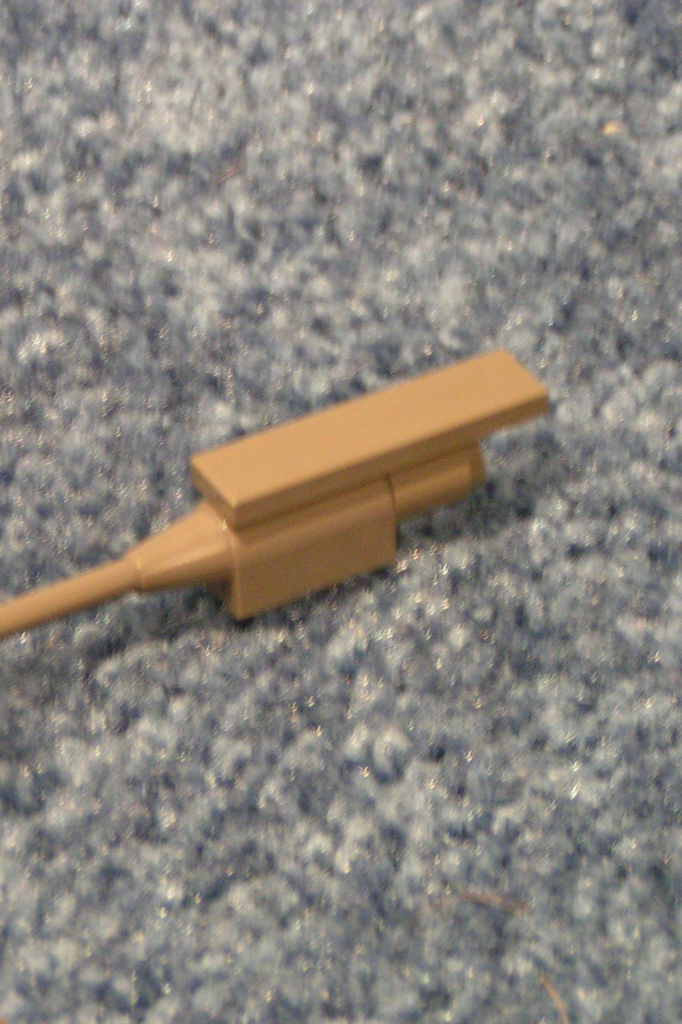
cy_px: 512
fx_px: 4264
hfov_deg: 9.1
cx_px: 56
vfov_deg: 13.7
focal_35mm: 150
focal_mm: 16.6
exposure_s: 1/1.3
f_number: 3.5
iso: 200
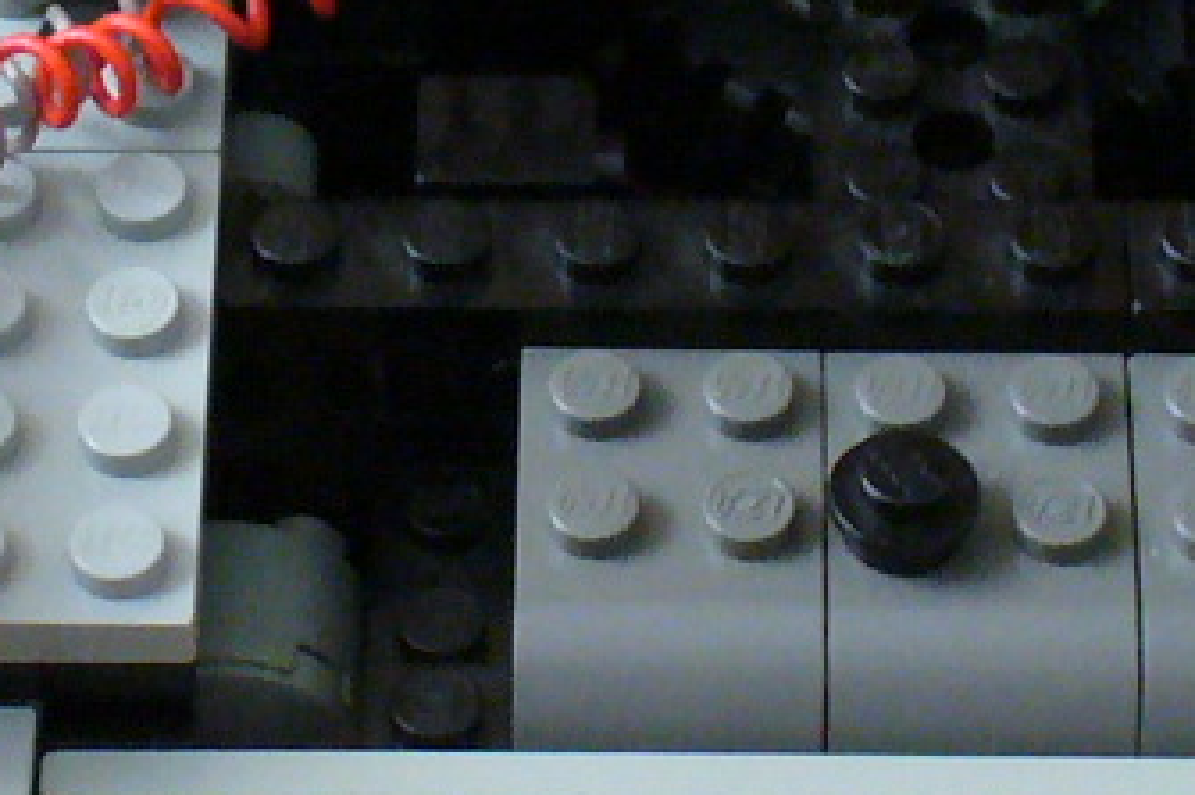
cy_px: 185
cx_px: 235
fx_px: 6104
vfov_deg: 7.4
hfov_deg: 11.1
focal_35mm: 184
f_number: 2.8
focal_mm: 6.1
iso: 200
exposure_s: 1/15
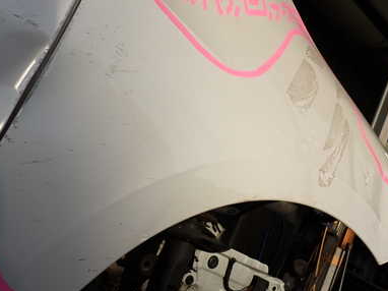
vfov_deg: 32.8
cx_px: 183
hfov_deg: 43.0
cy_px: 123
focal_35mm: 44
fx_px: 493
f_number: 9
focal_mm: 5.05
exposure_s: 1/125
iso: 100
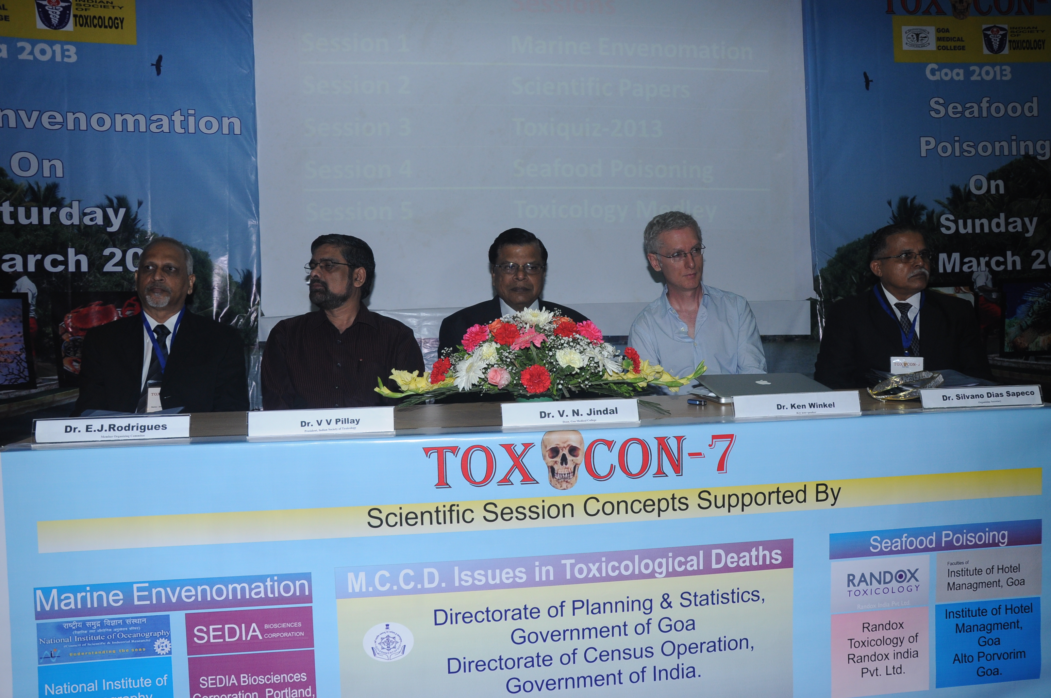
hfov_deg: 59.6
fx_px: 918
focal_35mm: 32
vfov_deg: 41.6
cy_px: 349
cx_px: 526
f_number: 7.1
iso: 400
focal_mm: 21
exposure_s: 1/60
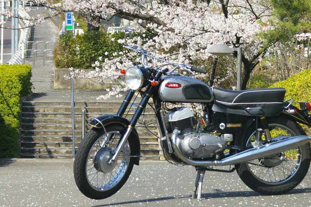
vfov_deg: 6.1
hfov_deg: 9.2
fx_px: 1935
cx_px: 188
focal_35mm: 224
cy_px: 67
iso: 800
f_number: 16
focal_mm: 100
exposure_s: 1/500
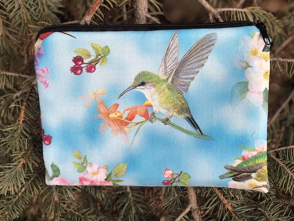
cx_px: 147
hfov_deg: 33.8
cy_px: 110
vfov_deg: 25.7
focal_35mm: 57
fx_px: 484
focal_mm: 6.6
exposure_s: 1/40
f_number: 2.8
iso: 25
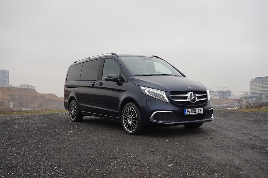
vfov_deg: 35.5
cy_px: 89
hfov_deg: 51.3
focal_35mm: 38
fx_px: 279
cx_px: 134
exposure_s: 1/80
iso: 100
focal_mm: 25
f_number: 5.6
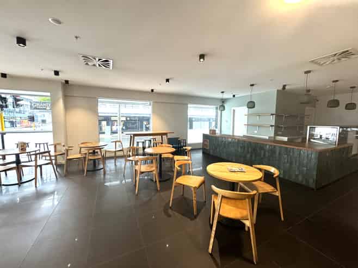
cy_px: 134
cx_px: 179
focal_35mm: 14
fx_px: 145
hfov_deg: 102.1
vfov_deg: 85.6
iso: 250
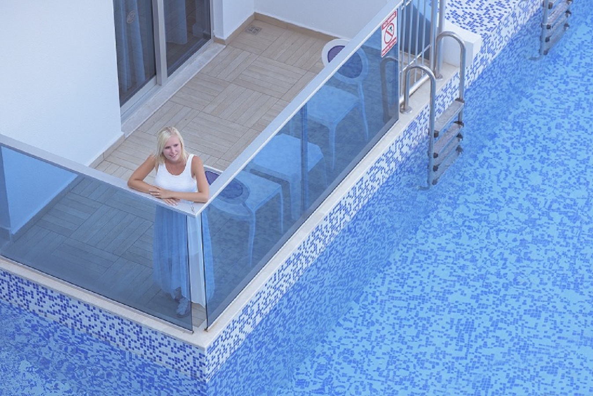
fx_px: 2225
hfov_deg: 15.2
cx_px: 296
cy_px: 198
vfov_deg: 10.2
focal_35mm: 135
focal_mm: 135
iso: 640
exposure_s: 1/640
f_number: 4
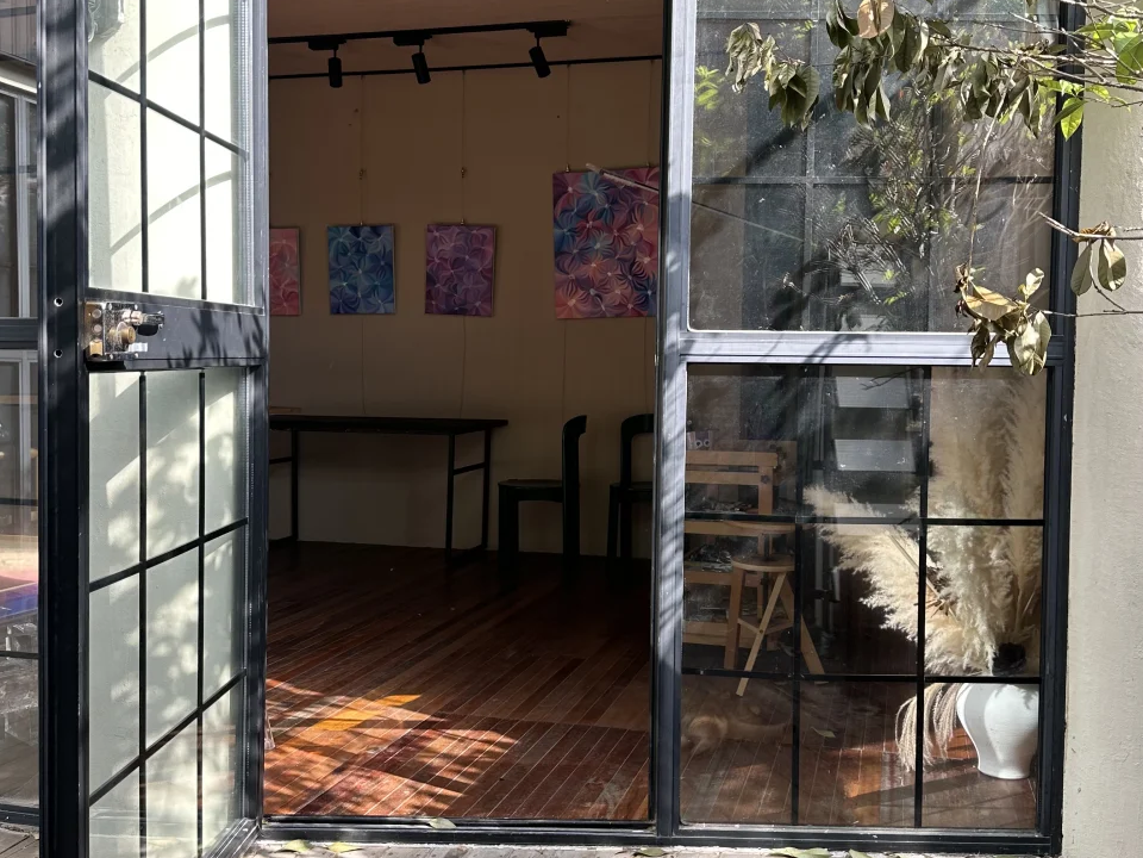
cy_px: 414
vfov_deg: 39.7
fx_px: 1189
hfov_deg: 51.4
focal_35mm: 36
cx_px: 562
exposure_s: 1/237
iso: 64
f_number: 1.78
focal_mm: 6.86
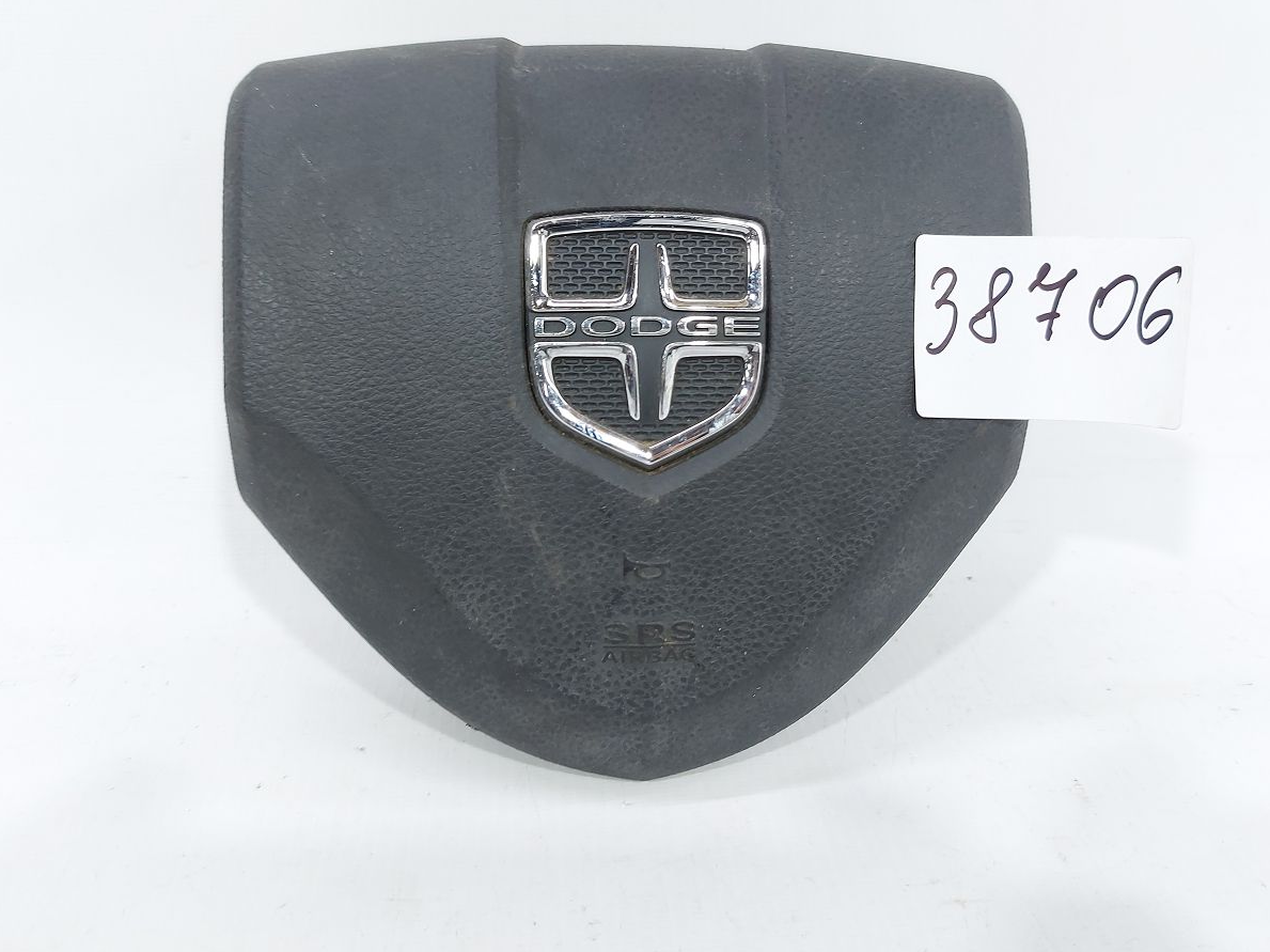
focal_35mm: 28
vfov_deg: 49.5
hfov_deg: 63.4
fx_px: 1027
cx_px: 684
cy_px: 399
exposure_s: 1/50
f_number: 1.8
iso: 80
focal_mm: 5.23
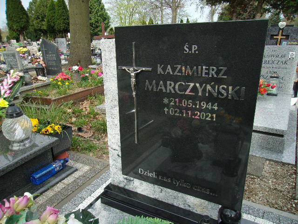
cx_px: 149
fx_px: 232
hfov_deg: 65.3
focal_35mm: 27
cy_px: 112
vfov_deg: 51.4
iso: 80
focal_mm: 4.9
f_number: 3
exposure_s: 1/240
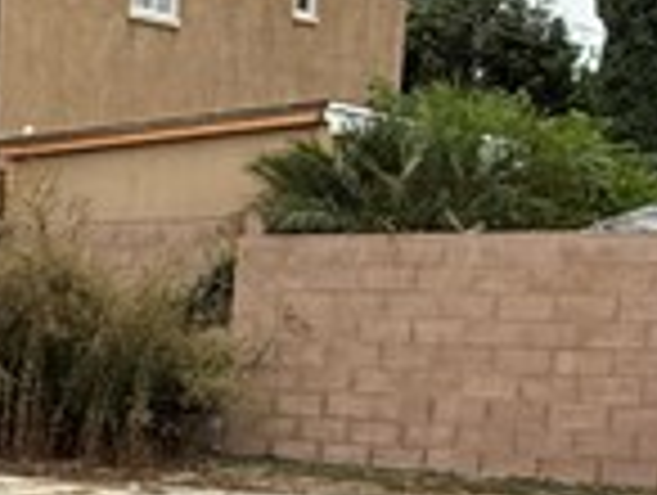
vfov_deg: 14.6
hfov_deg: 16.8
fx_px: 1863
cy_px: 594
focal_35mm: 98
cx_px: -504
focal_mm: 2.22
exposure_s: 1/1285
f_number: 2.2
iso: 50
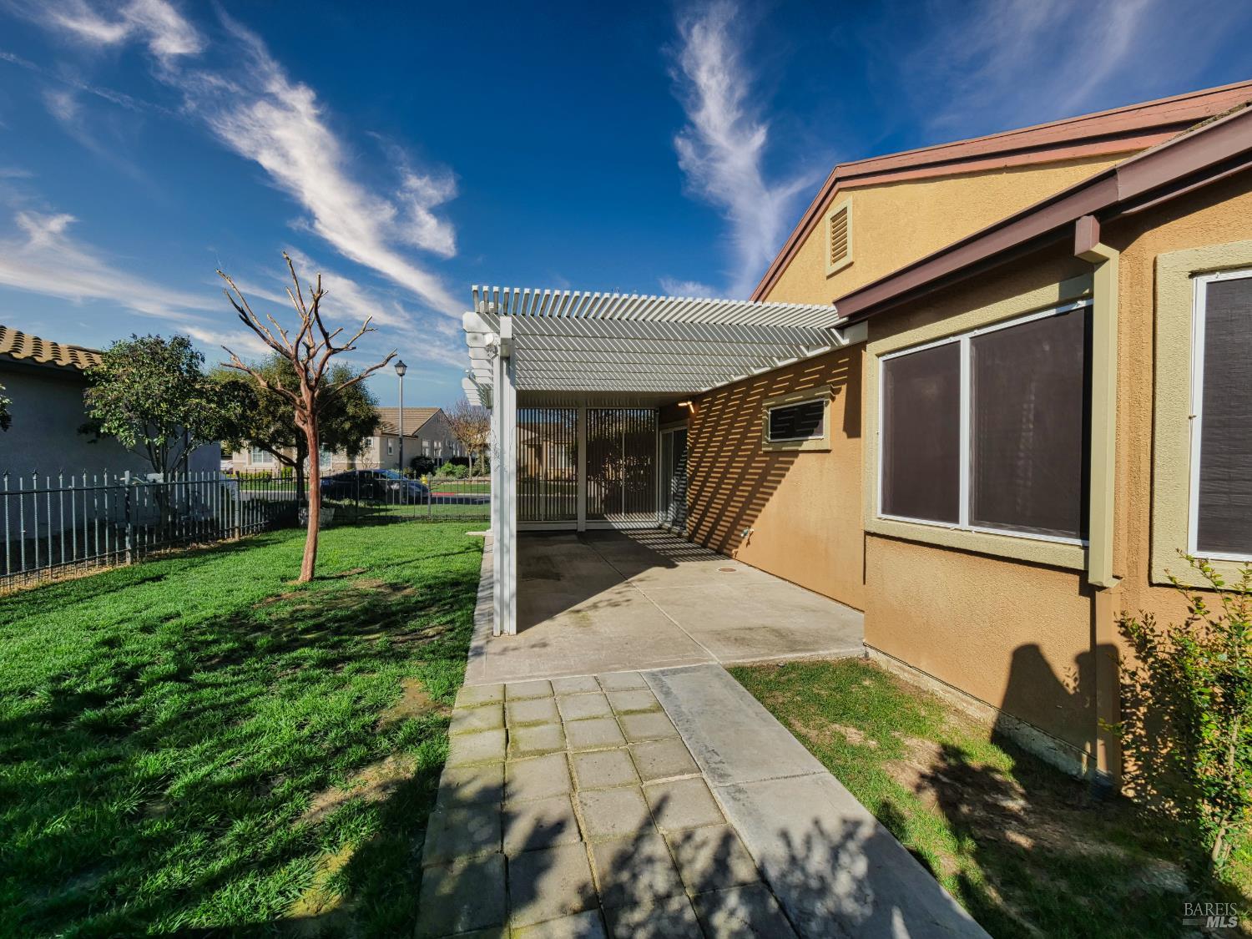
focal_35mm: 14
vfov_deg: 85.7
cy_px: 470
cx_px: 626
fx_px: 506
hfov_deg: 102.1
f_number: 9
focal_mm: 7
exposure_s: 1/400
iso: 100
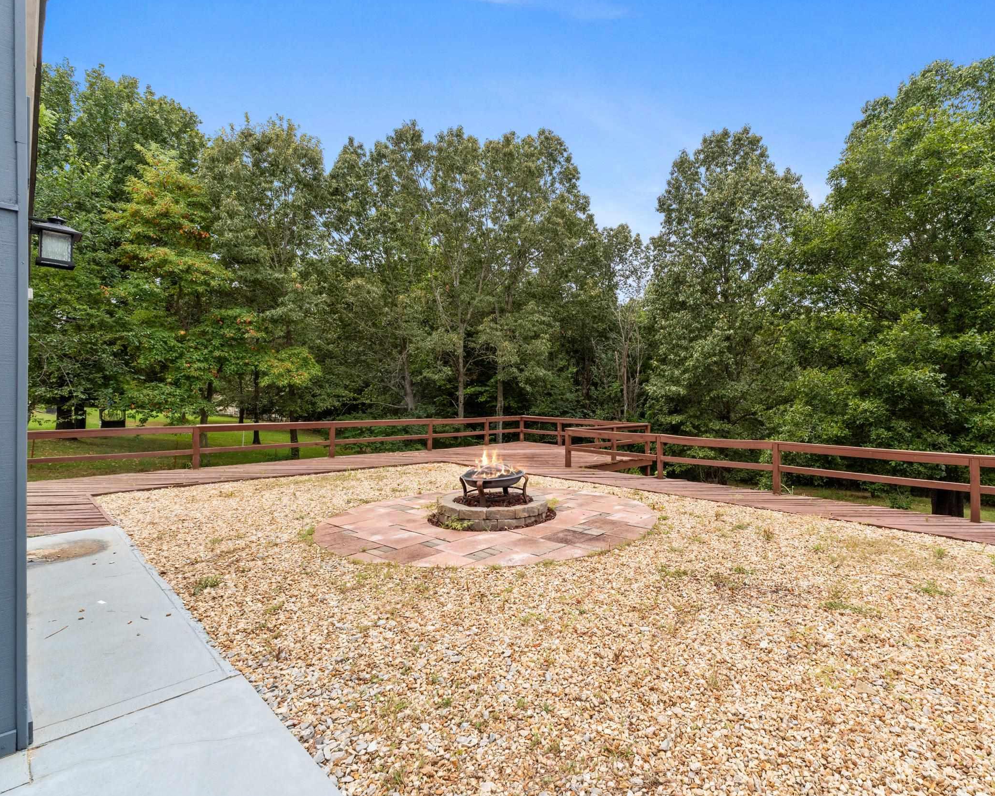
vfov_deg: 77.0
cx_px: 598
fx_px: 501
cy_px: 396
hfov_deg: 88.5
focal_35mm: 17
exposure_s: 1/80
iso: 200
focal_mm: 10
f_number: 9
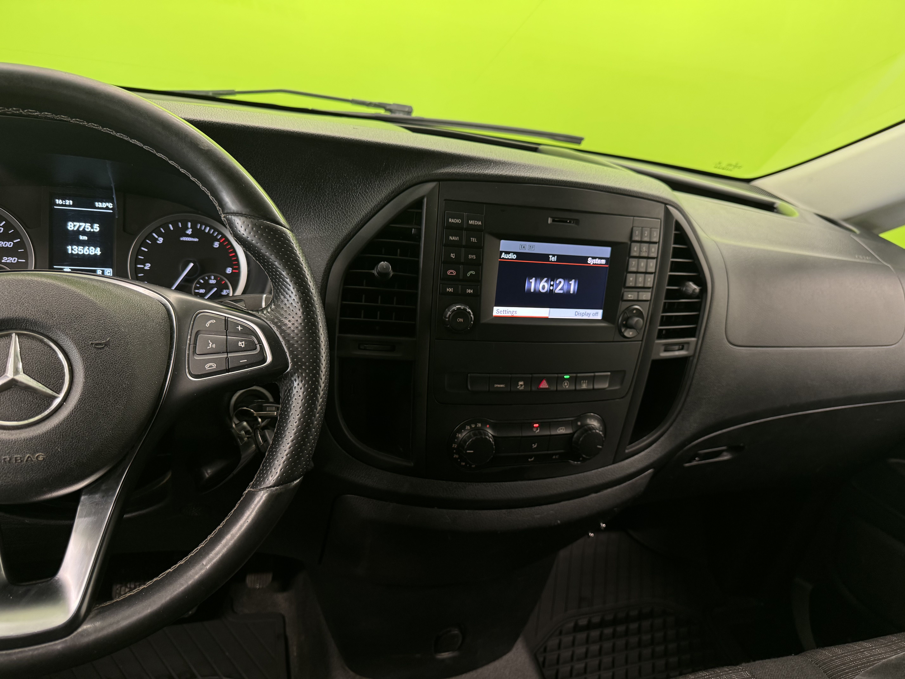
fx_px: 627
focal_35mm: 24
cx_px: 452
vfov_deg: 56.8
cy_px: 340
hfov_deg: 71.6
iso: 250
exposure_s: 1/50
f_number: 1.78
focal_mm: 6.76
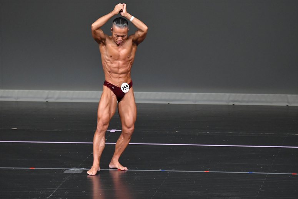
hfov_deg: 6.0
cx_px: 149
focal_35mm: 345
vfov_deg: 4.0
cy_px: 100
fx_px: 2854
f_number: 5.6
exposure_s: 1/400
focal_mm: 230
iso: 4000
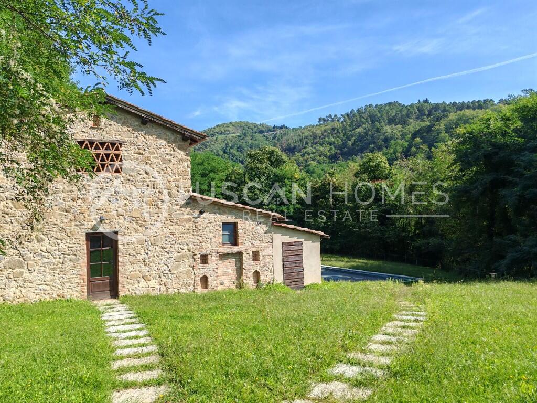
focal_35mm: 27
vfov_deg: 51.4
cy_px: 202
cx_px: 268
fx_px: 419
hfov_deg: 65.3
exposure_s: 1/1100
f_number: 1.95
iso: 50
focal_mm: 5.52
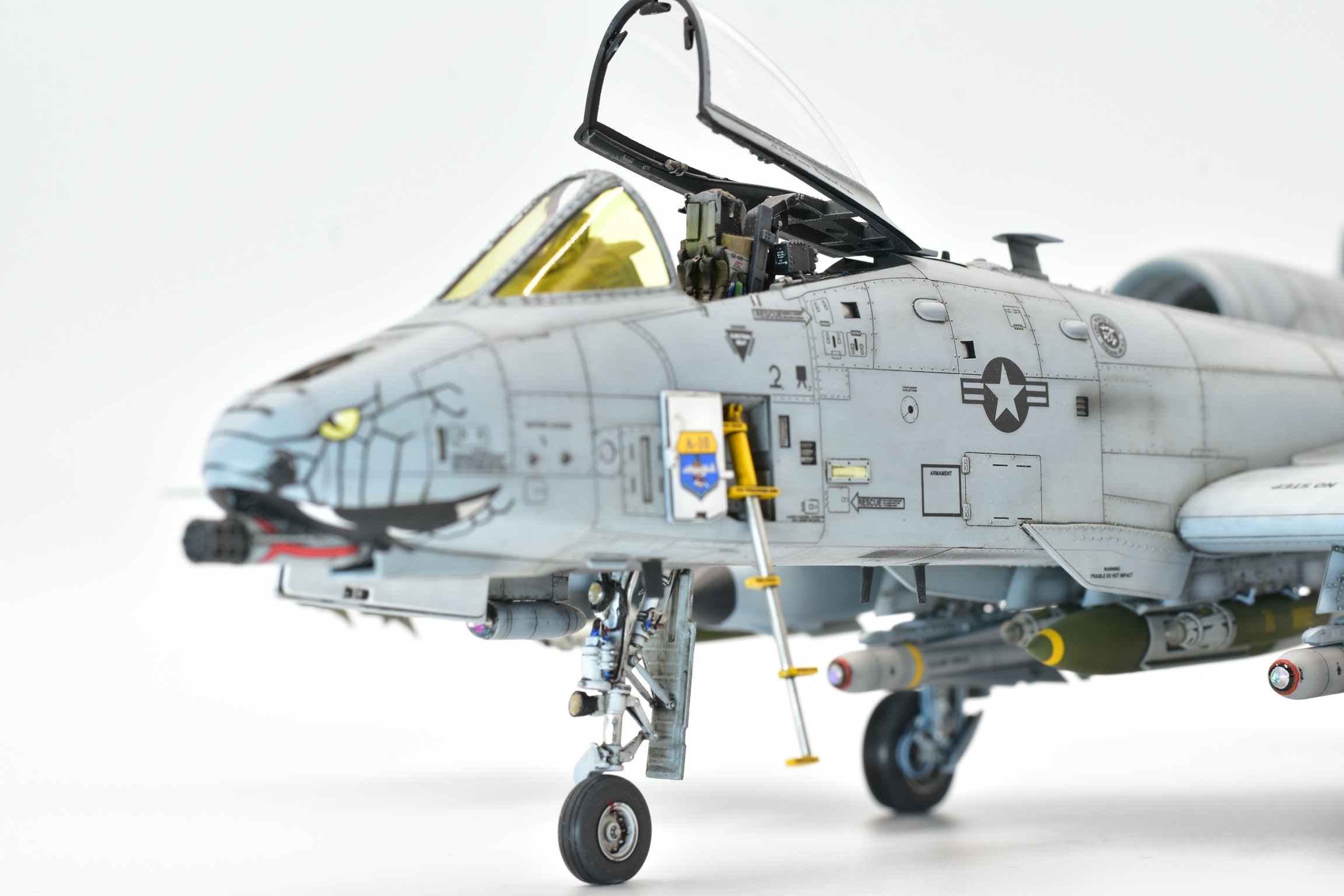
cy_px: 448
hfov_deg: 27.0
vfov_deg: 18.2
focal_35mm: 75
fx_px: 2800
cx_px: 672
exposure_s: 1/13
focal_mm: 50
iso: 200
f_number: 8
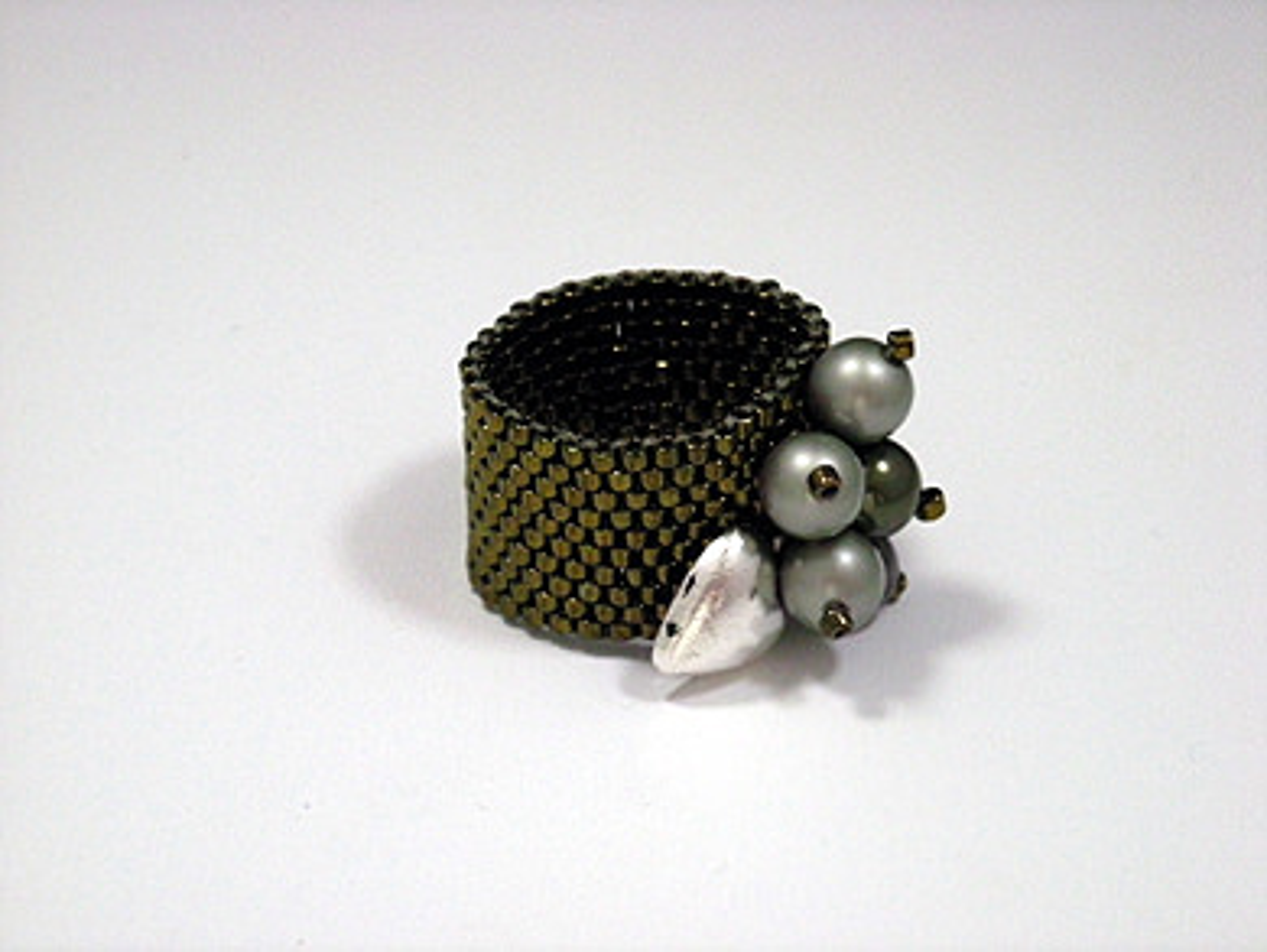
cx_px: 634
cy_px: 476
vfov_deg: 14.1
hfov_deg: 18.7
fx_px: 3846
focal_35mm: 105
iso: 400
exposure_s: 1/44
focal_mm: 17.1
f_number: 4.7
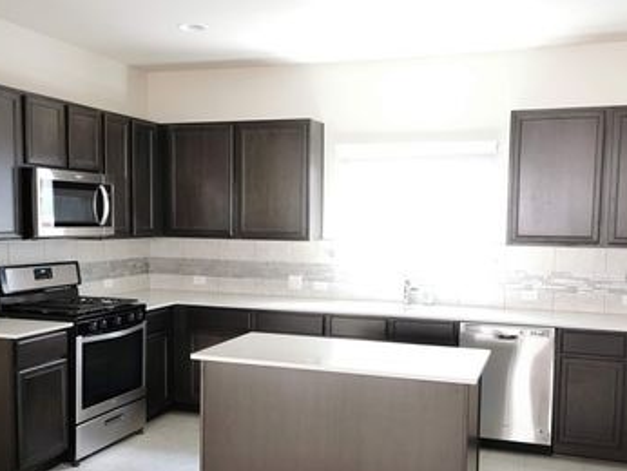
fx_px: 707
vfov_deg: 36.8
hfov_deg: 47.8
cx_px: 314
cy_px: 276
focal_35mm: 39
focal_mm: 5.56
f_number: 1.6
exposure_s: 1/60
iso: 160
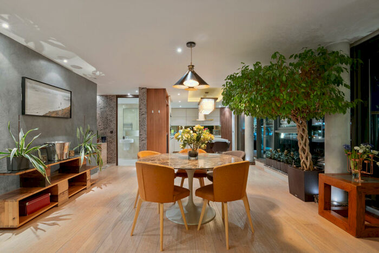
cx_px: 190
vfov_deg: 73.8
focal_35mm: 16
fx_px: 168
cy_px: 126
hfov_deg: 96.7
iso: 400
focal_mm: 16
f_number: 11
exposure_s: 4
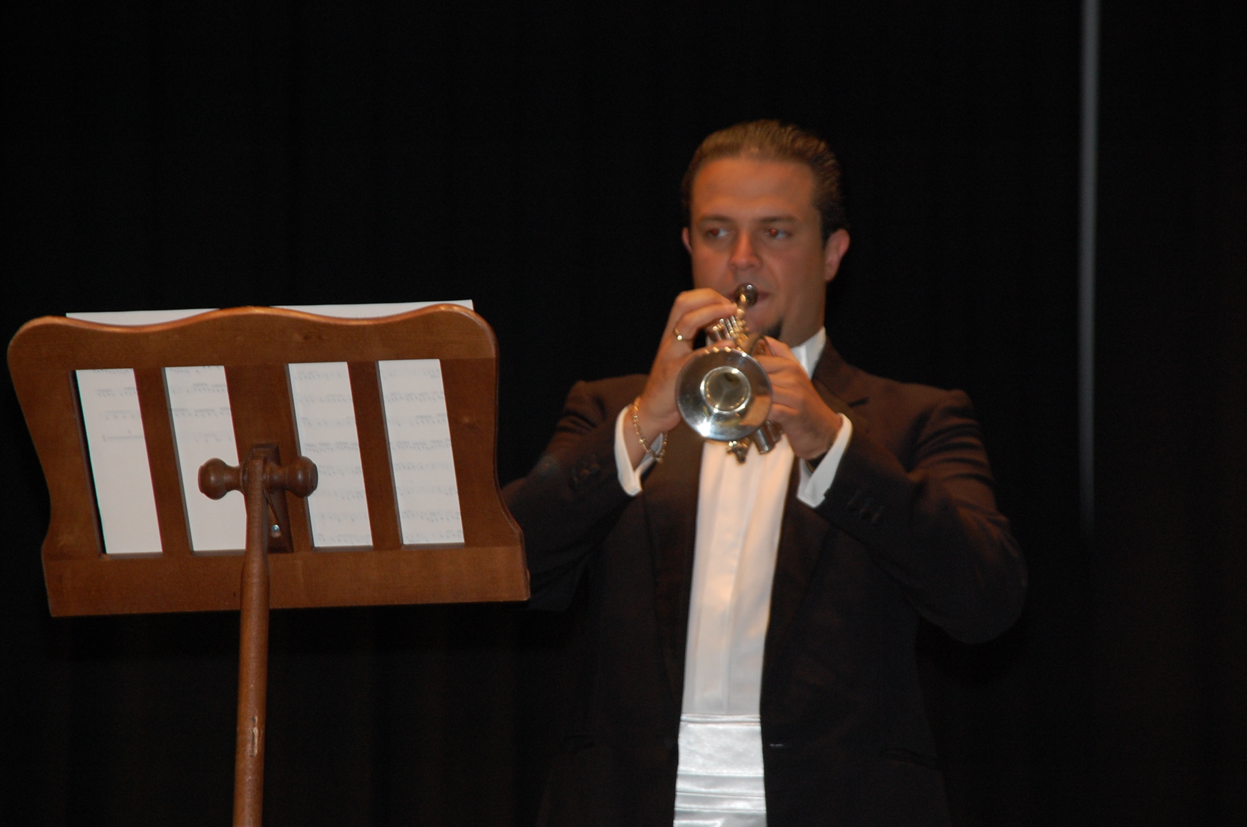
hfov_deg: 9.5
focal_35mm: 218
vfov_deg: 6.3
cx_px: 624
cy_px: 414
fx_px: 7521
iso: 560
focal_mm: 145
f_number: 6
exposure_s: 1/60
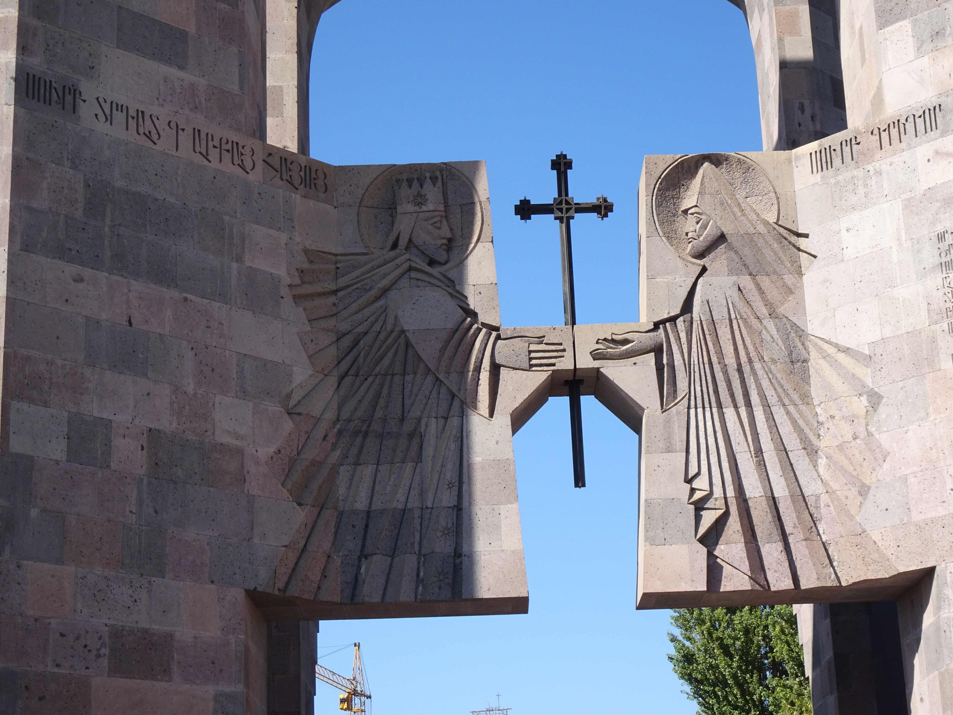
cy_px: 358
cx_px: 476
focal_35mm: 66
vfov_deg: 22.3
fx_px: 1817
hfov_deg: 29.4
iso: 80
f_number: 4.5
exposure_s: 1/400
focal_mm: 11.32
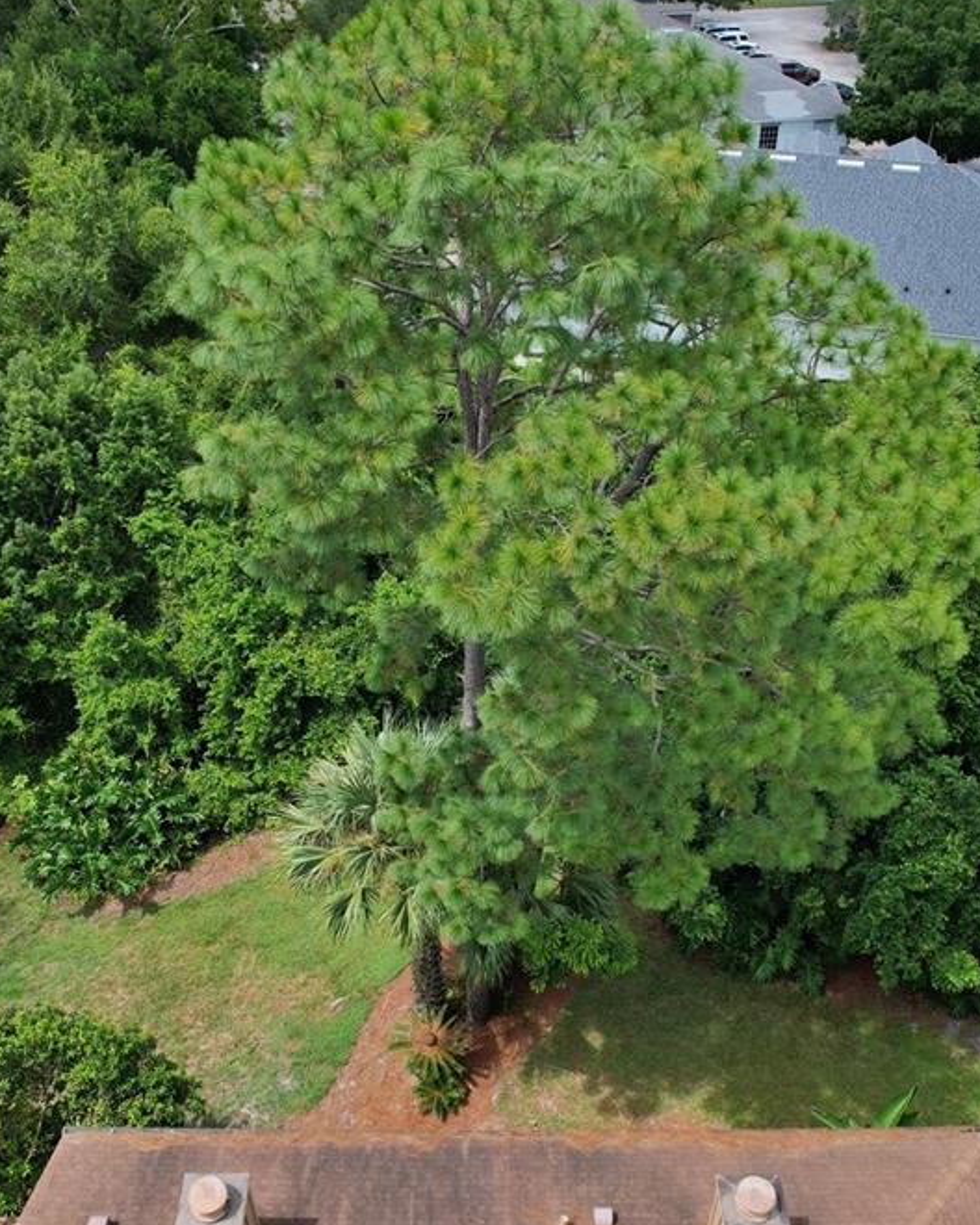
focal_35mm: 32
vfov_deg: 55.7
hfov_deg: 45.8
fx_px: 1160
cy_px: 616
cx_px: 484
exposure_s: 1/1600
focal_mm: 8.38
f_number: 2.8
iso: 200
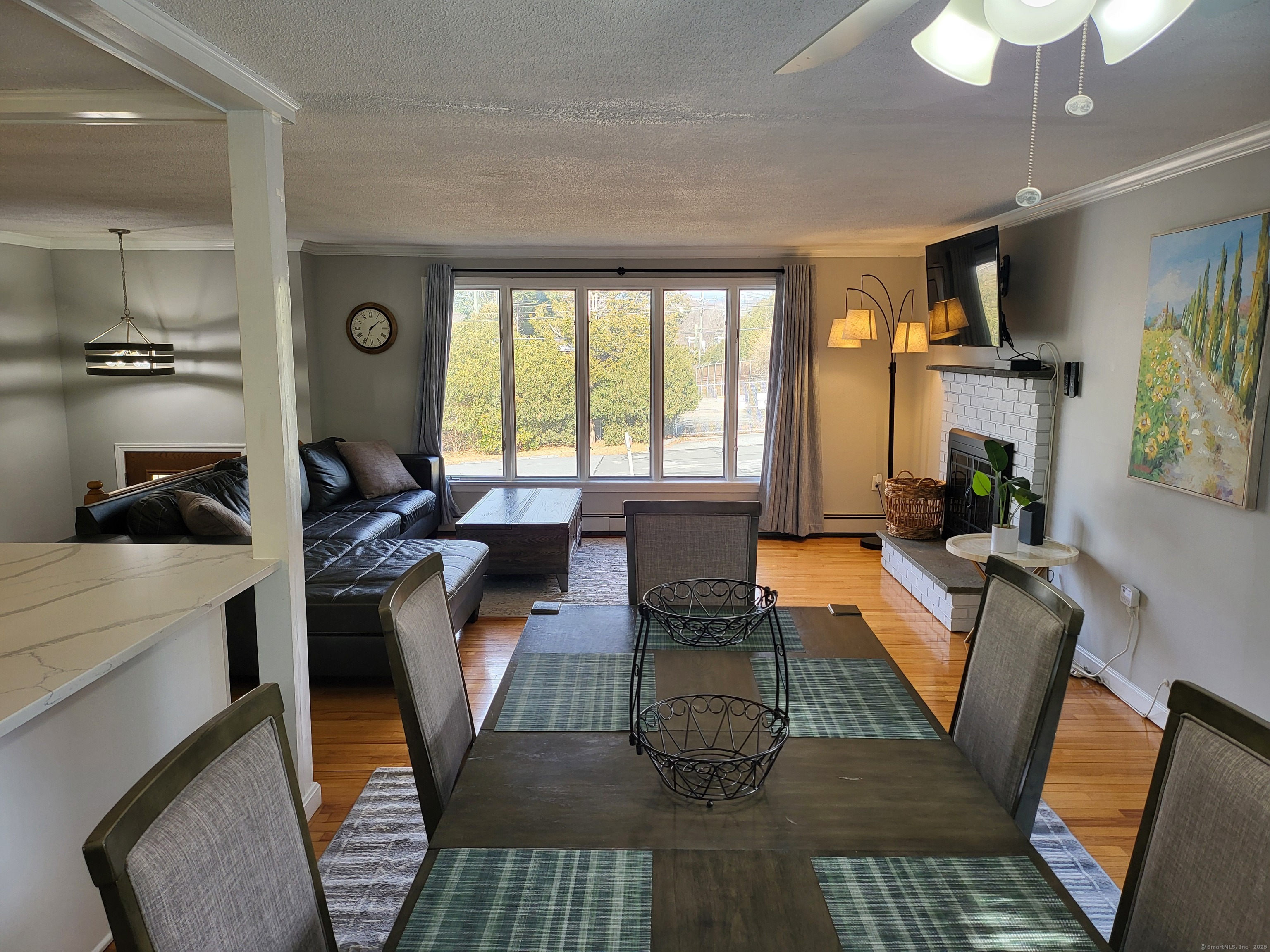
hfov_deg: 71.6
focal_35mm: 24
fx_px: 881
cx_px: 635
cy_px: 476
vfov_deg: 56.8
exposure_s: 1/120
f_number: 1.8
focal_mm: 5
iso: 50
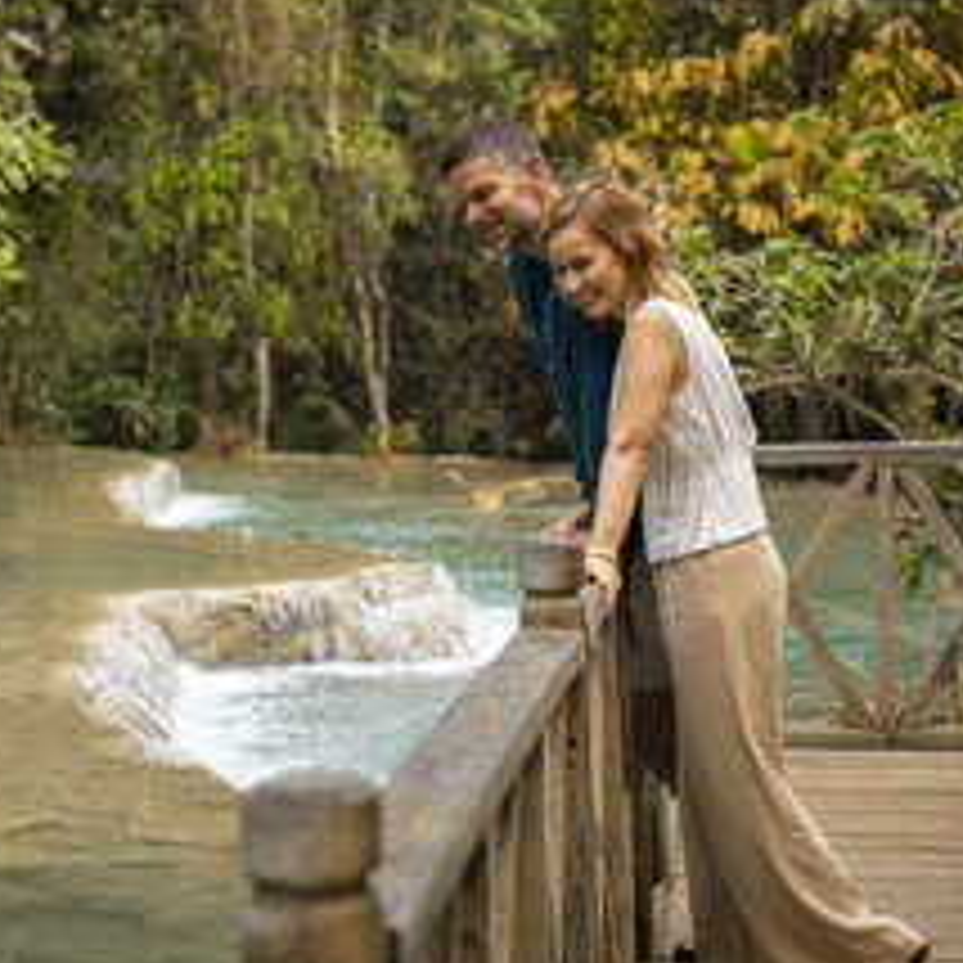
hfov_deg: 20.2
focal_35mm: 86
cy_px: 506
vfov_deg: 20.2
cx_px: 396
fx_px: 2707
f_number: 2.8
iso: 100
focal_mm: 54
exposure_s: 1/160
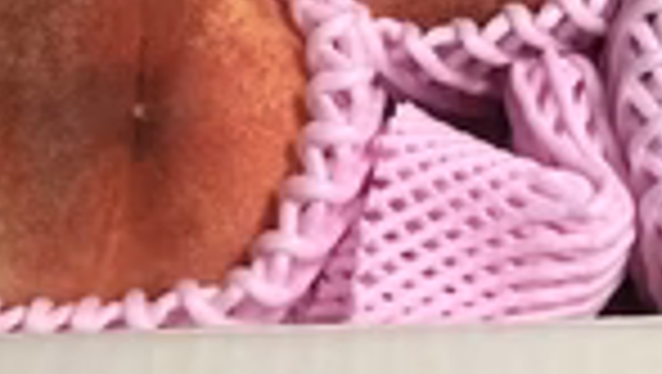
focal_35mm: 83
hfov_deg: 25.4
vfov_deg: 13.5
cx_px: 468
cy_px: -234
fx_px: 1458
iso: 50
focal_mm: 3.99
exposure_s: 1/17
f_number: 1.8
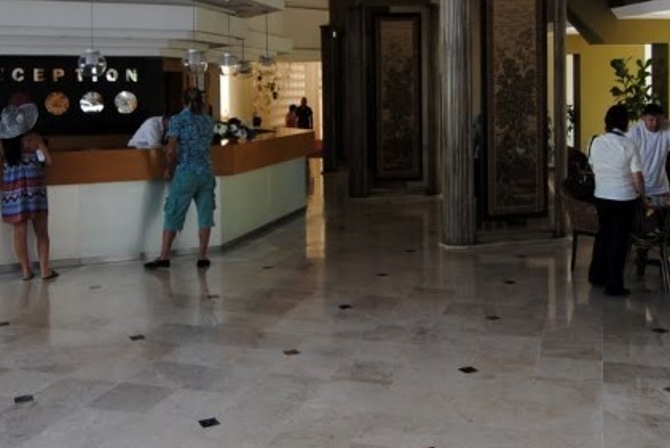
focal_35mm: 41
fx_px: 764
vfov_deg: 32.2
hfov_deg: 47.4
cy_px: 121
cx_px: 347
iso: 200
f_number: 3.5
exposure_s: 1/50
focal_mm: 10
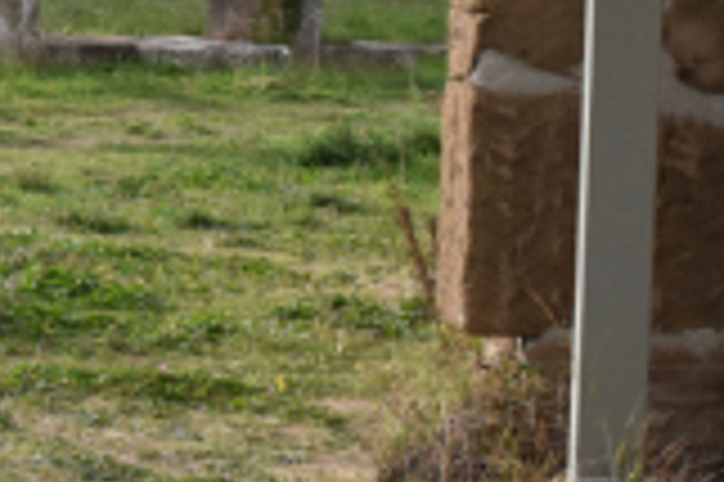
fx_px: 2692
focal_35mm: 134
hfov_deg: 14.9
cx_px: -94
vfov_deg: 10.0
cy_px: -124
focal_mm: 18
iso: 800
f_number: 4.5
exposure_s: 1/3200
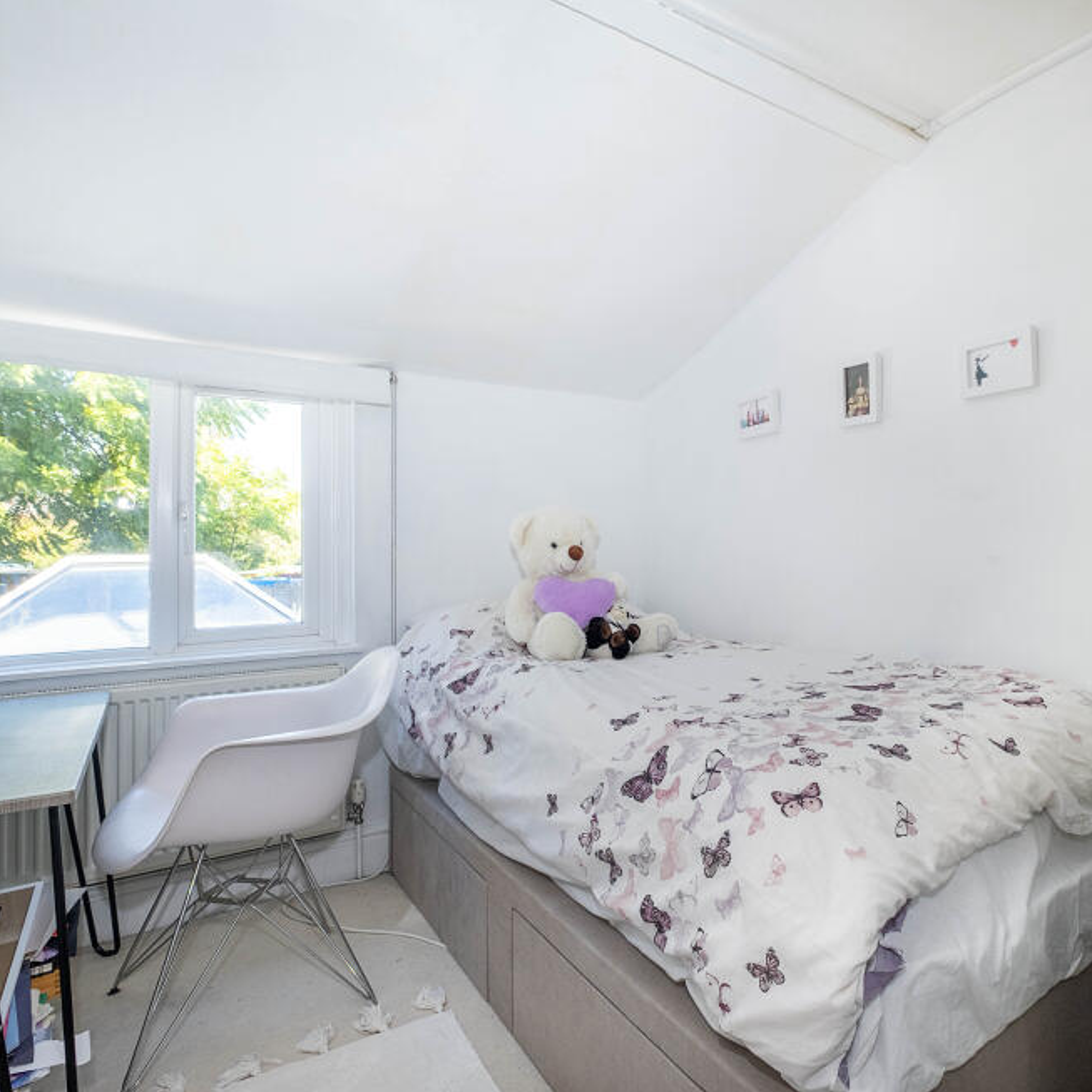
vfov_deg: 74.8
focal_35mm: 20
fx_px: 714
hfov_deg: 73.6
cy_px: 528
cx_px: 679
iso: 320
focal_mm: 10
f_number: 5.6
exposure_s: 1/60
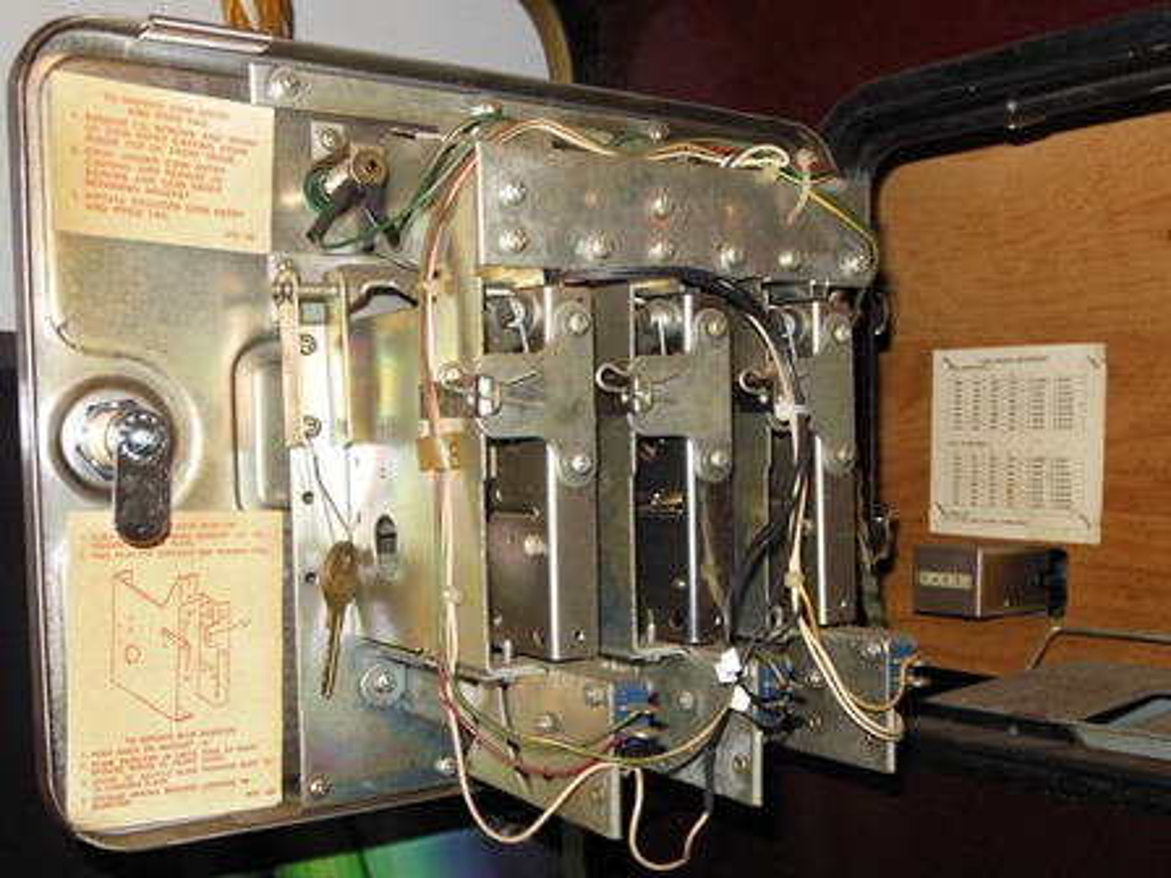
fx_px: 1116
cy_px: 439
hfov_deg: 55.4
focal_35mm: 33
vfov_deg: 42.9
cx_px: 586
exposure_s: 1/30
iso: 125
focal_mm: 6
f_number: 3.5
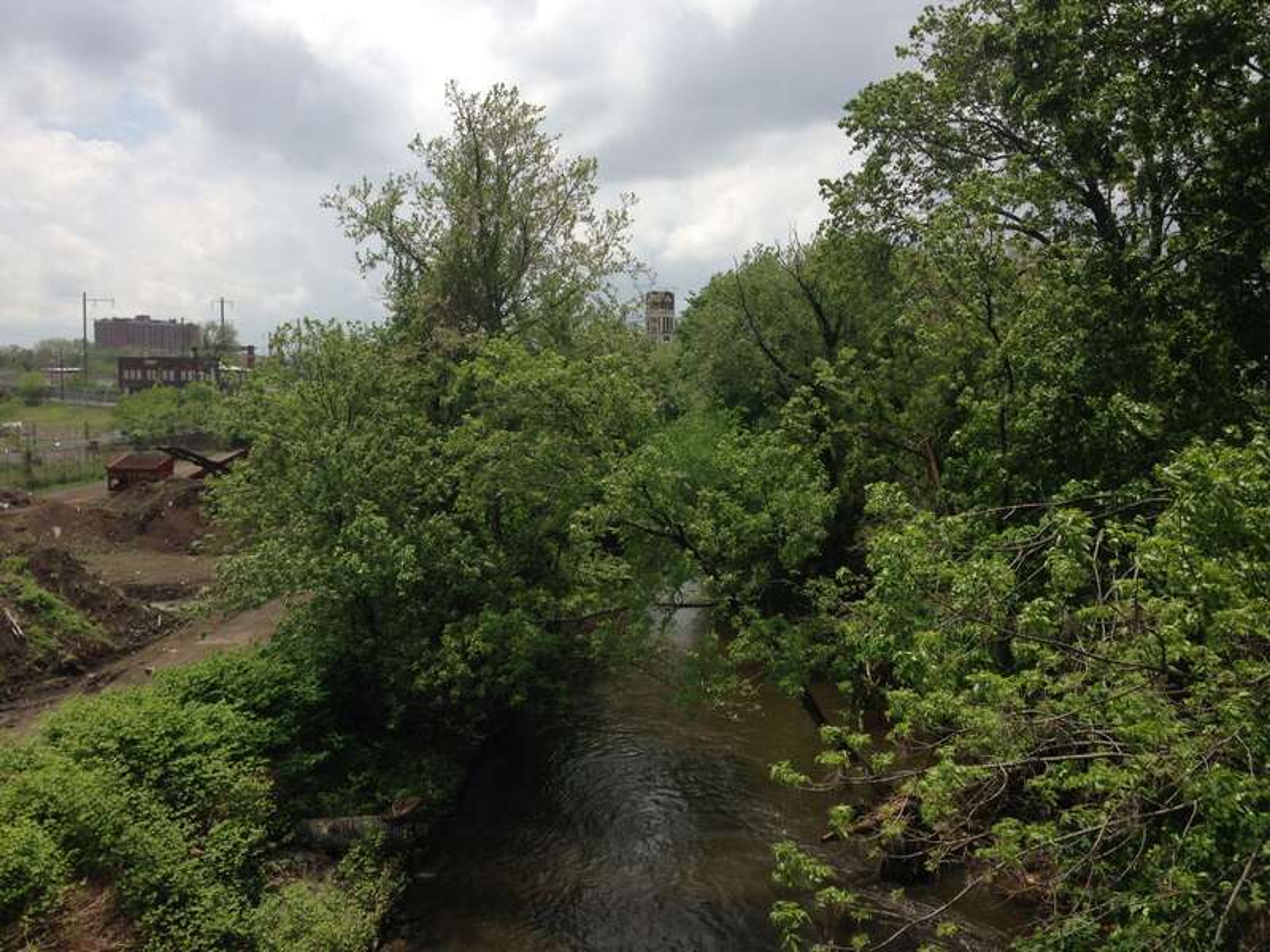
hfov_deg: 55.4
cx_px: 635
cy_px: 476
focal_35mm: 33
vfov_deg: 42.9
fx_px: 1211
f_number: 2.4
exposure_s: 1/2262
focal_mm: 4.13
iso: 50
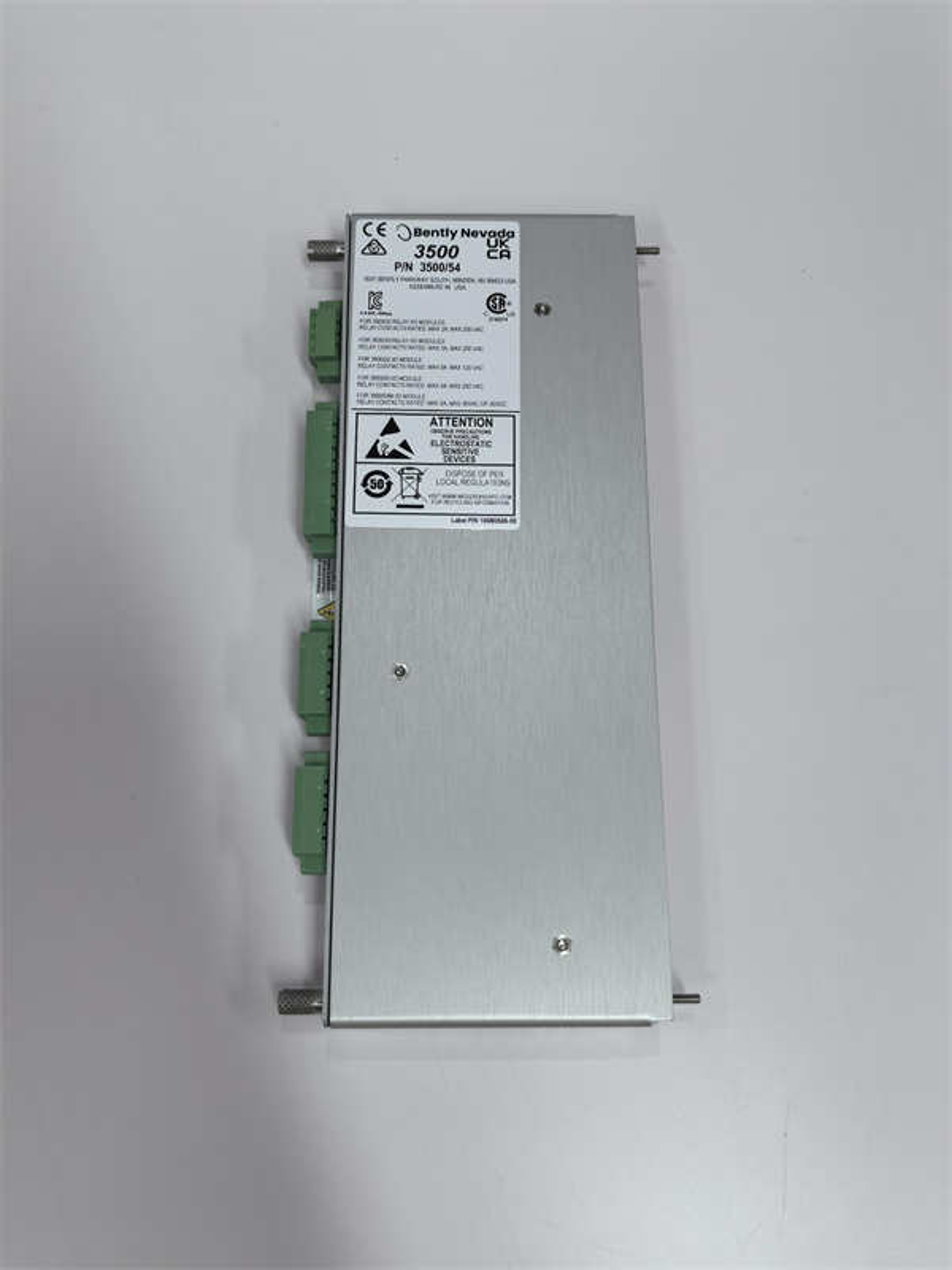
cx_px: 476
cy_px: 635
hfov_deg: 44.2
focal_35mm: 32
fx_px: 1173
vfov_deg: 56.8
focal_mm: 5.75
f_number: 2
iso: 80
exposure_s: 1/100
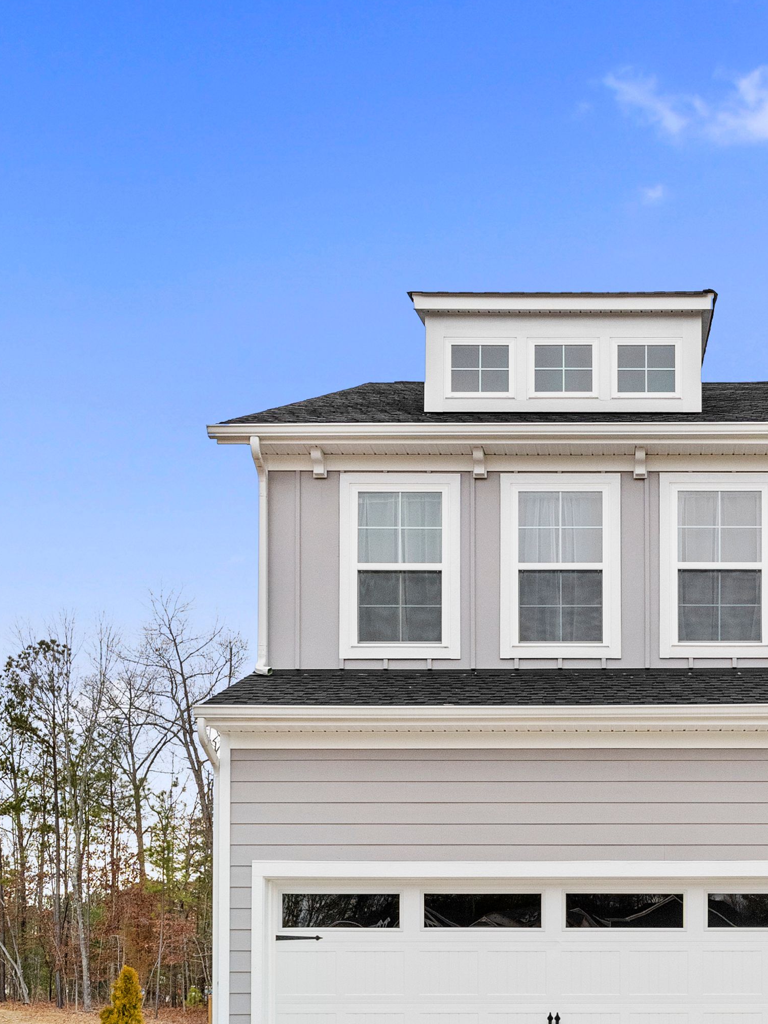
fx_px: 1331
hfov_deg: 31.2
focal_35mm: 45
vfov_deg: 38.4
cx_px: 635
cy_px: 968
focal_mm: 16.2
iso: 1250
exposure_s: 1/320
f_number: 9
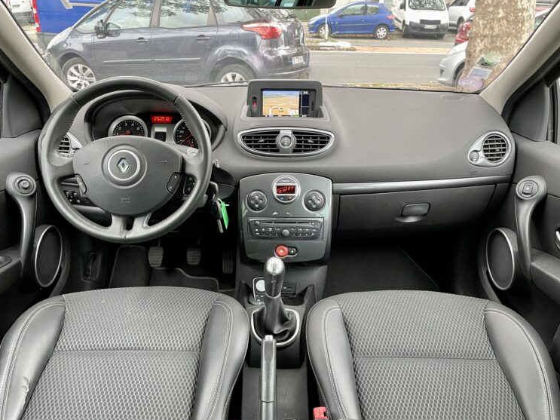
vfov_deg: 49.7
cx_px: 271
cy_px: 222
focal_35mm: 28
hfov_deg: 63.4
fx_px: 453
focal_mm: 4.2
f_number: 1.6
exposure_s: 1/70
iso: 125
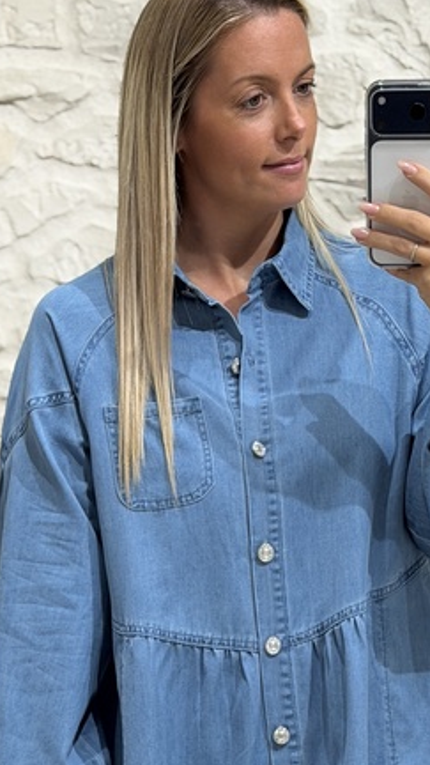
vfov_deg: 17.1
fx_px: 2473
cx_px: 196
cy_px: 820
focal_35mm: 122
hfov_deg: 9.9
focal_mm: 6.76
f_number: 1.78
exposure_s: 1/100
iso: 64
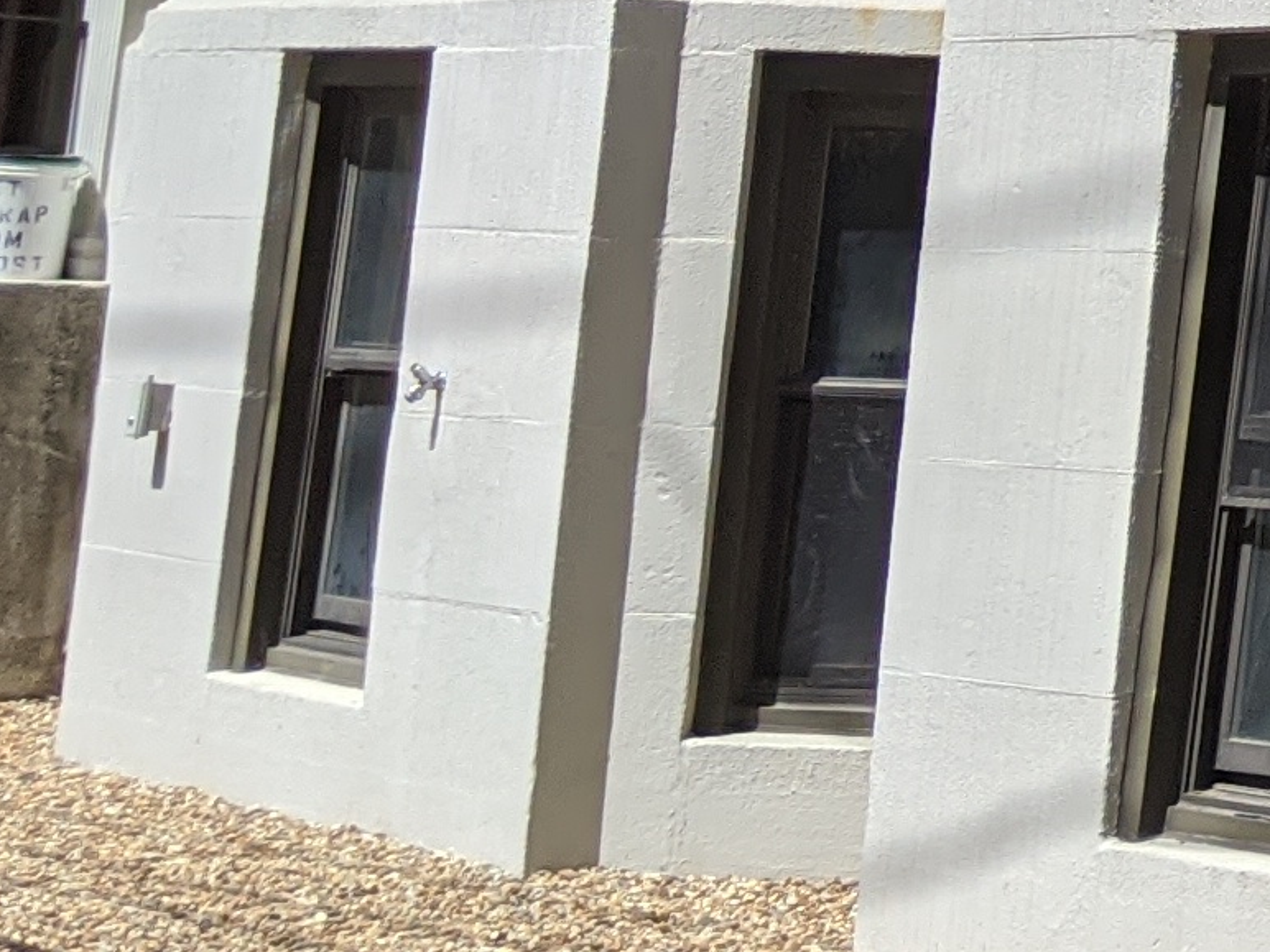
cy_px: -533
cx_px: 2987
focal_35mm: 141
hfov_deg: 11.6
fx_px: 5173
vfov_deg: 10.1
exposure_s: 1/3906
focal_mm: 4.44
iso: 66
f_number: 1.8
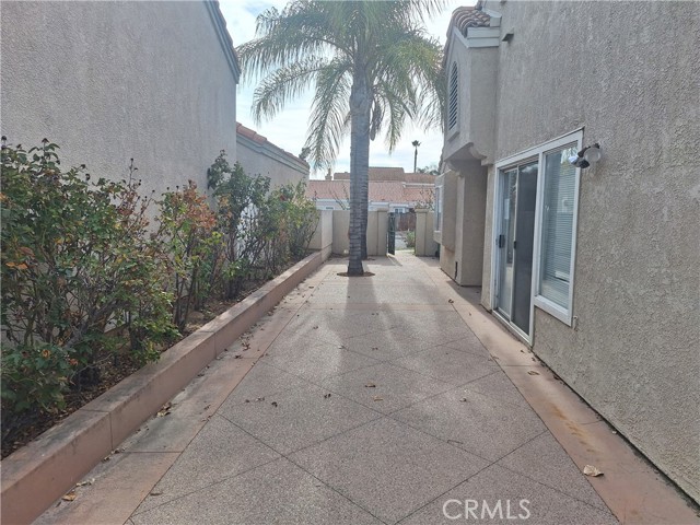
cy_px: 262
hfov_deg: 73.9
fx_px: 465
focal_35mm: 23
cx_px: 350
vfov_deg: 58.9
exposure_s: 1/1534
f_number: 1.8
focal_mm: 5.54
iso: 40
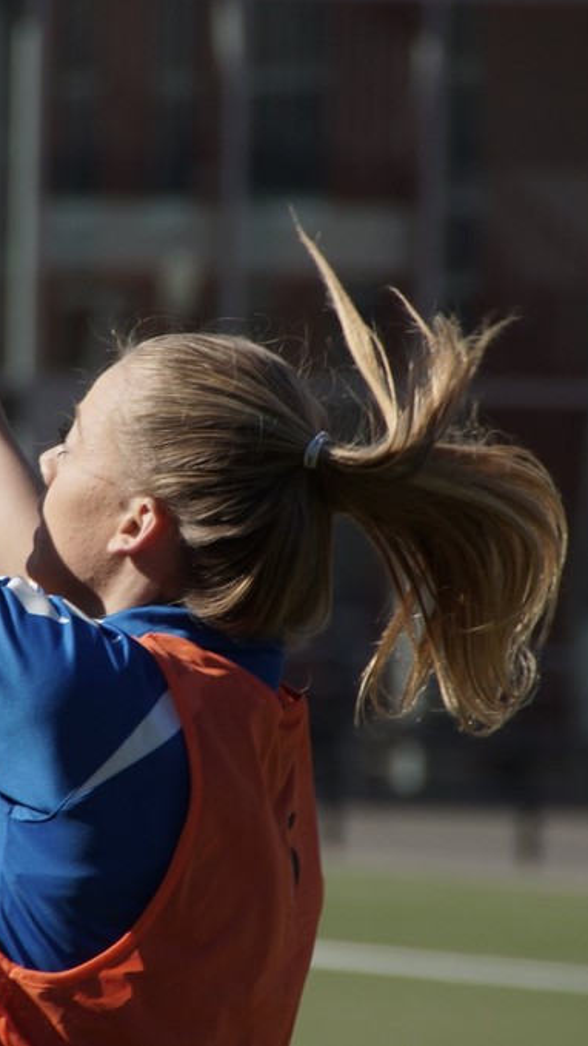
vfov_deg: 3.6
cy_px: 522
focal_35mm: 592
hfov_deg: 2.1
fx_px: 16407
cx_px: 180
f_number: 7.1
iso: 200
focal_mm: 250
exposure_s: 1/800
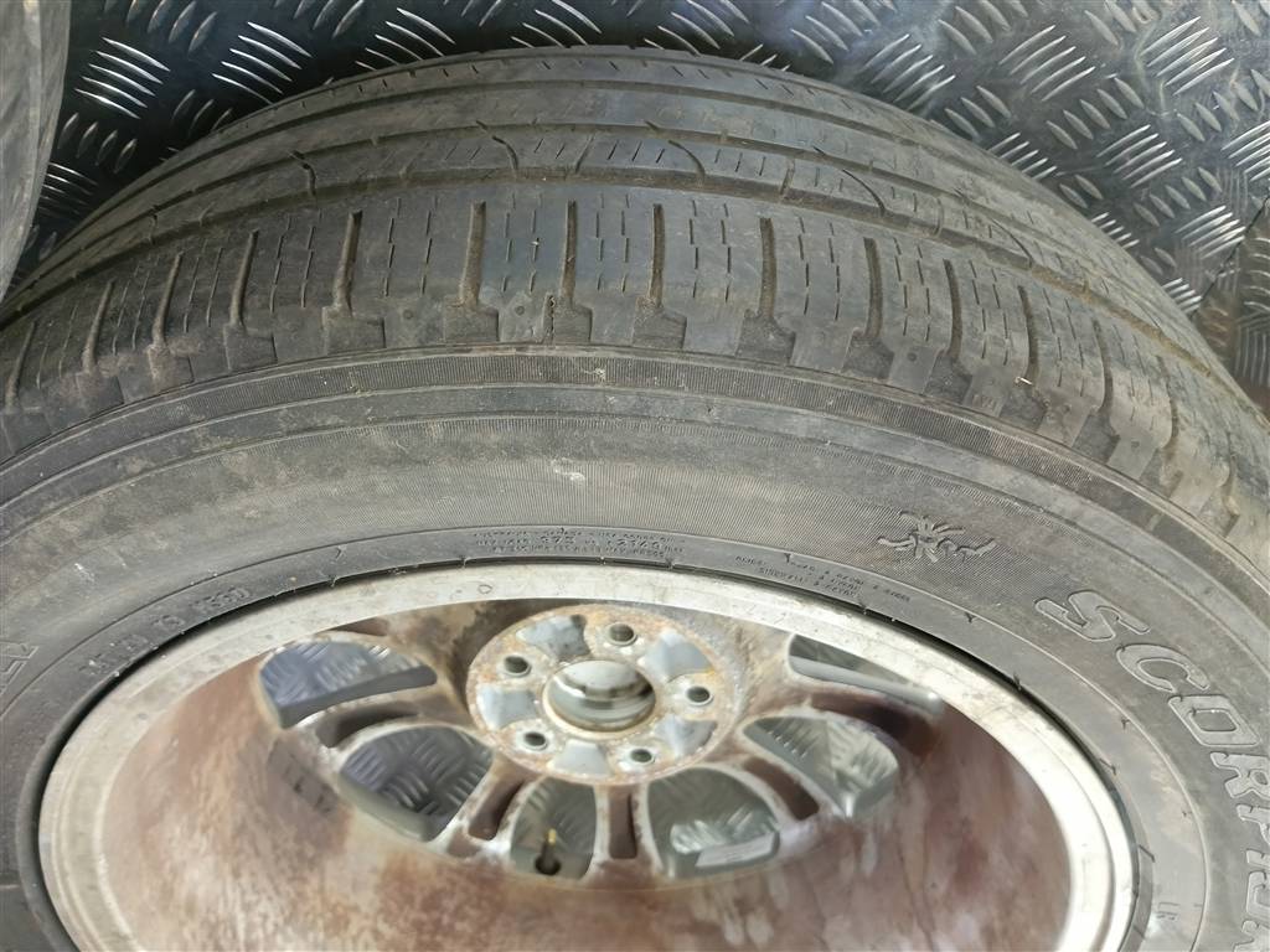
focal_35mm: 27
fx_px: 991
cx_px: 635
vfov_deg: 51.4
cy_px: 476
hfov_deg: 65.3
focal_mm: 4.11
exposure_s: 1/33.3
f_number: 1.6
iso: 409
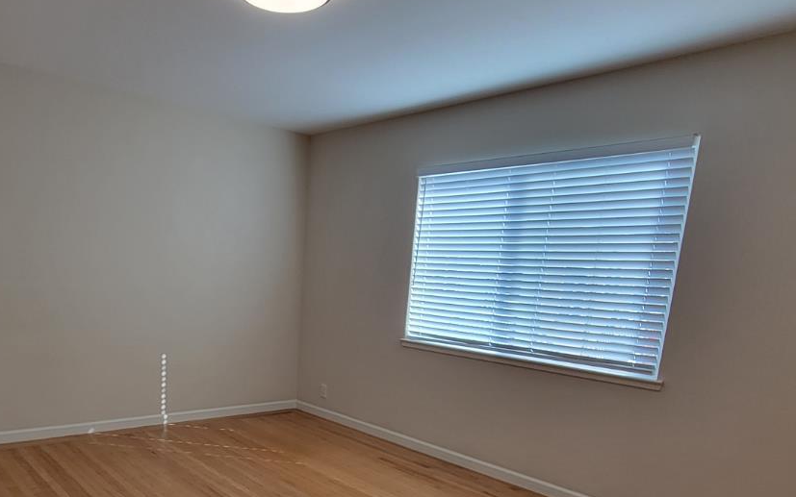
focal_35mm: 25
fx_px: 542
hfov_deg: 71.2
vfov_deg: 47.3
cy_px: 378
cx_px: 294
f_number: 2.2
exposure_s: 1/120
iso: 80
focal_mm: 2.2
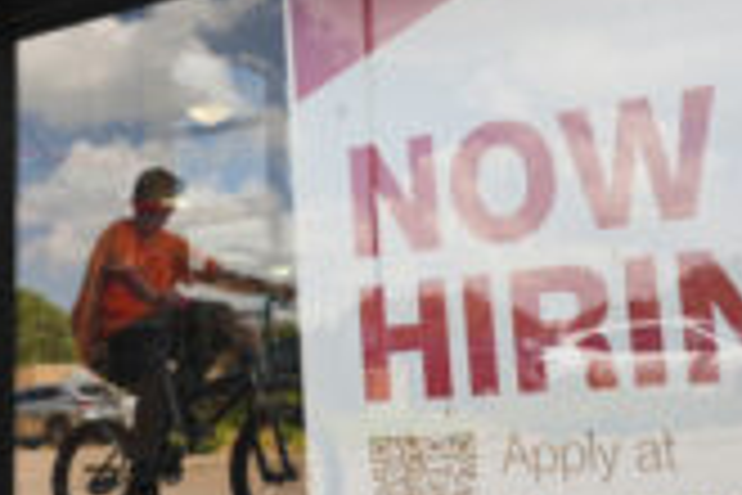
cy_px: 146
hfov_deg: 32.3
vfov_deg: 21.8
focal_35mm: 62
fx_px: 1278
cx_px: 432
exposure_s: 1/500
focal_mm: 16
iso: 400
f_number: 4
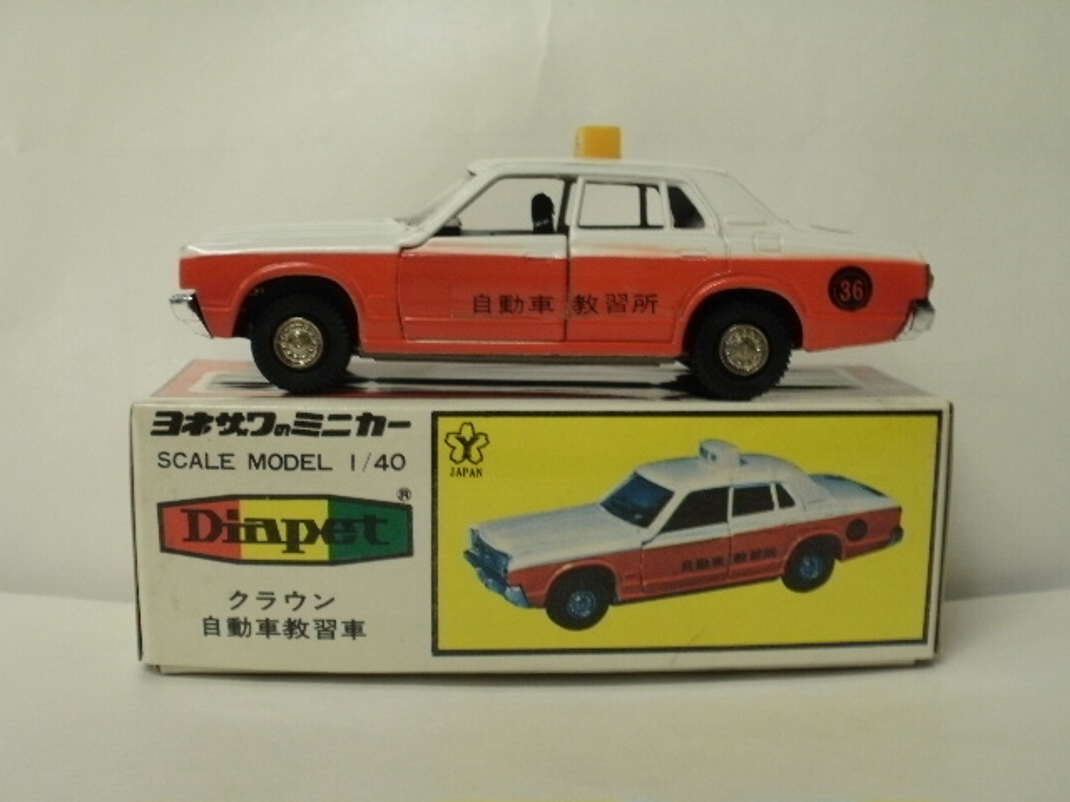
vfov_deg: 32.9
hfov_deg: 42.9
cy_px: 401
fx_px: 1360
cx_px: 535
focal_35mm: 44
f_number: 4
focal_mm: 7.7
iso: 125
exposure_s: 1/15
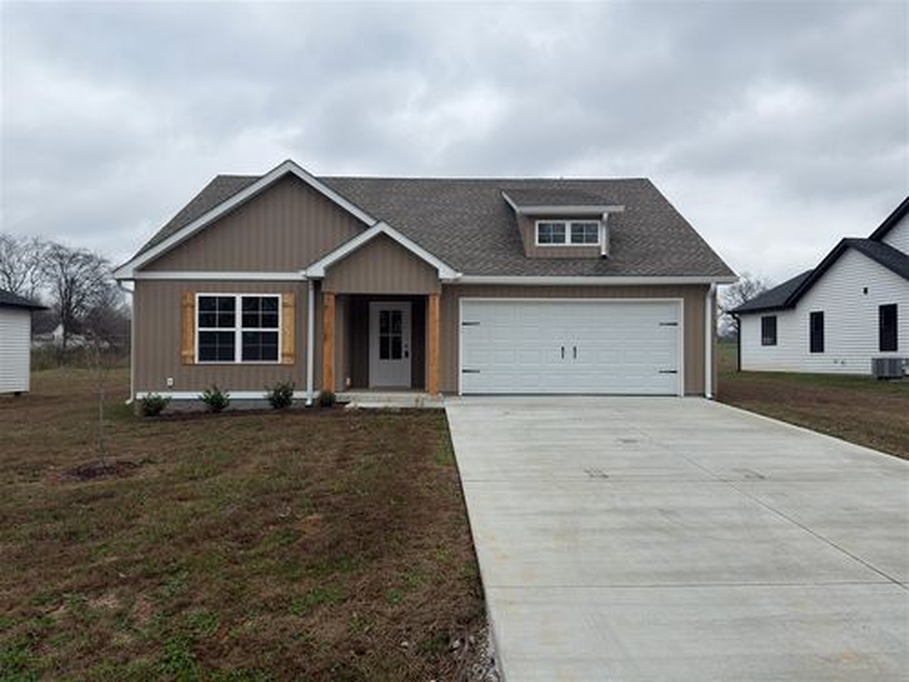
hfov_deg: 58.4
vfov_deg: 45.4
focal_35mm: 31
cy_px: 341
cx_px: 454
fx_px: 814
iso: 64
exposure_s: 1/1669
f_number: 1.78
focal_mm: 6.76
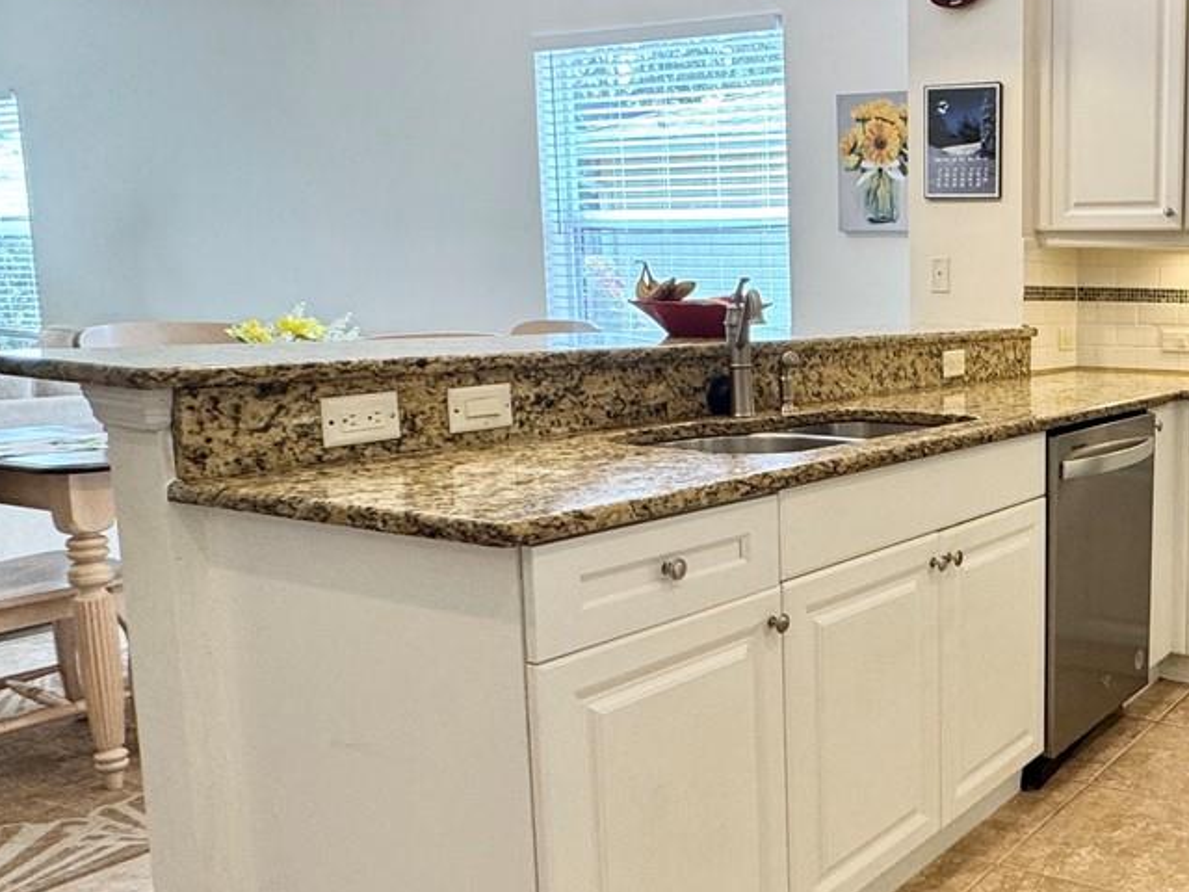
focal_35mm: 35
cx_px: 1118
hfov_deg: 46.3
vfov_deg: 40.7
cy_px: 461
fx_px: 1202
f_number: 2.2
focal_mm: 2.22
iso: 125
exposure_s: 1/120
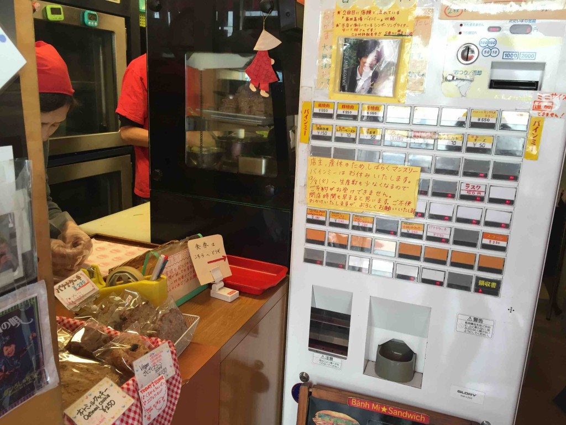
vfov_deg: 48.2
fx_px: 474
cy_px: 212
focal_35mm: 29
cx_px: 283
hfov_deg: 61.7
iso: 40
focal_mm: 4.15
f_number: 2.2
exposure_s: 1/33
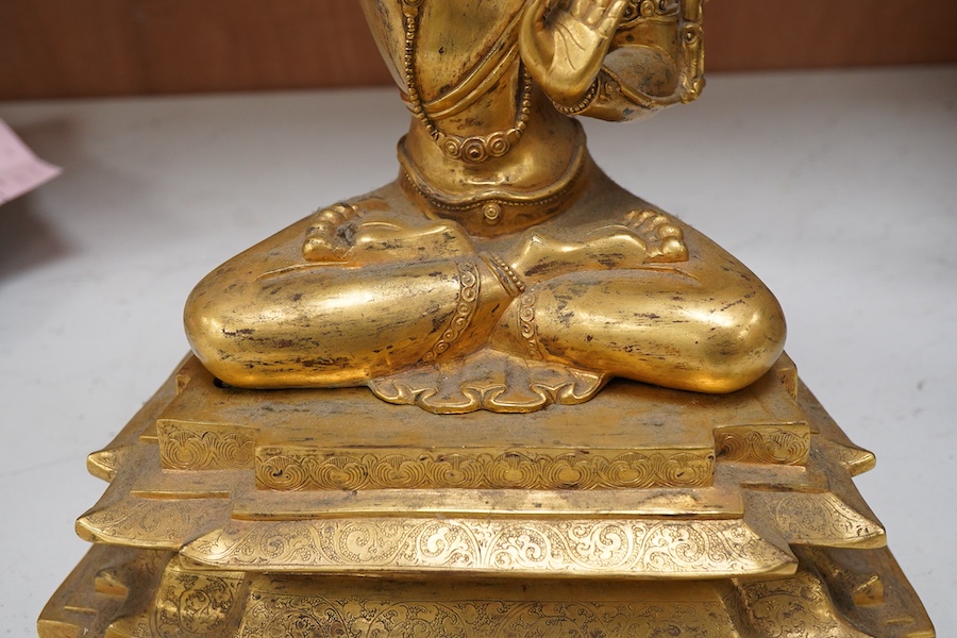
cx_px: 478
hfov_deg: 43.6
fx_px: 1196
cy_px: 319
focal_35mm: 45
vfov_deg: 29.9
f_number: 9
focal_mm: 30
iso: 1250
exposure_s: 1/125
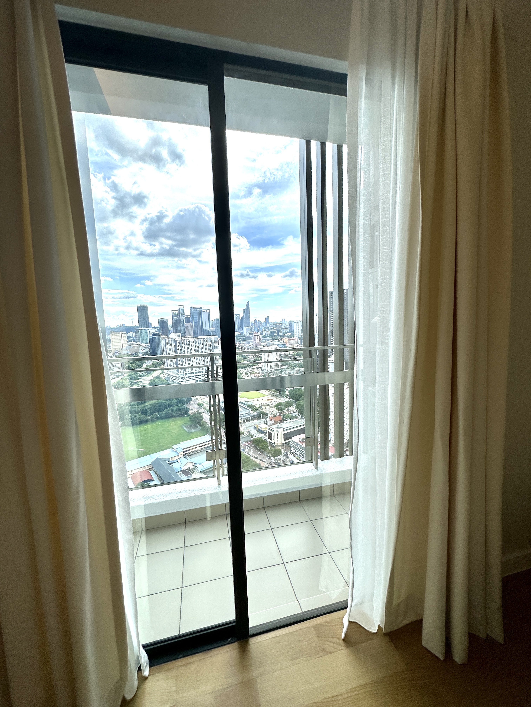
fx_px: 286
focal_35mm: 14
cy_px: 354
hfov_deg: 85.7
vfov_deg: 102.1
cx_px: 266
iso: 50
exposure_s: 1/882
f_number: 2.2
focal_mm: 2.22
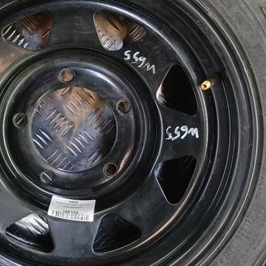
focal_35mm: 76
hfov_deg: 22.5
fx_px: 661
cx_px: 56
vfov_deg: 22.8
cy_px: 131
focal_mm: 4.11
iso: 170
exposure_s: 1/33.3
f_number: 1.6
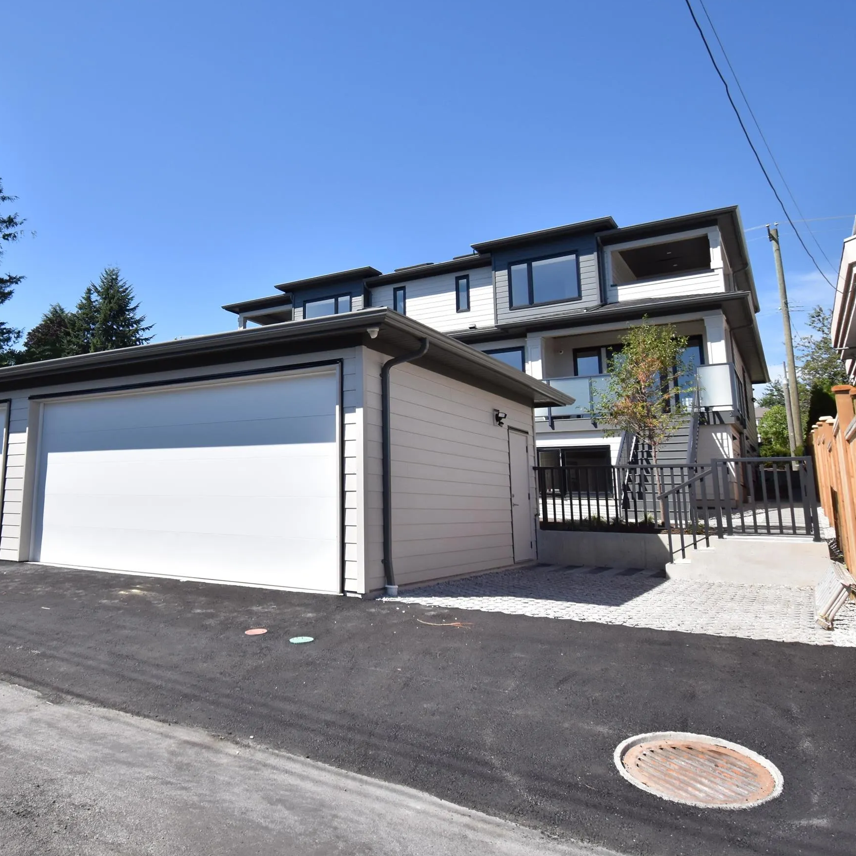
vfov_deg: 63.3
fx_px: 692
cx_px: 270
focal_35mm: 25
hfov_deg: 61.5
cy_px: 380
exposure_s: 1/4000
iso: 320
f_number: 5
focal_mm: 11
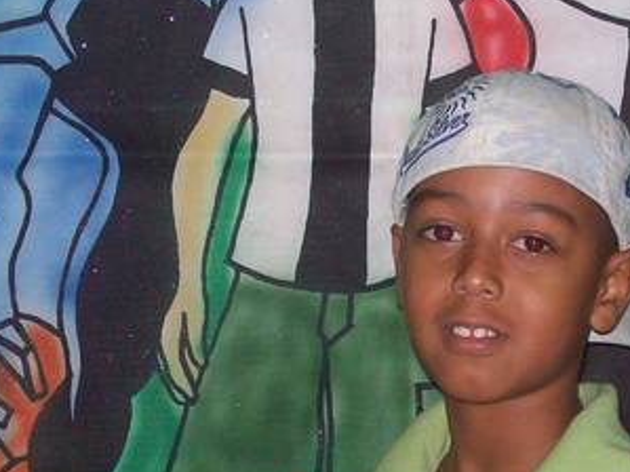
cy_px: 392
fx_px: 2729
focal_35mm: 150
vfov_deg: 9.9
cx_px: 510
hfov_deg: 13.1
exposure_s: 1/97.2
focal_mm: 11.6
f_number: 3.8
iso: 200
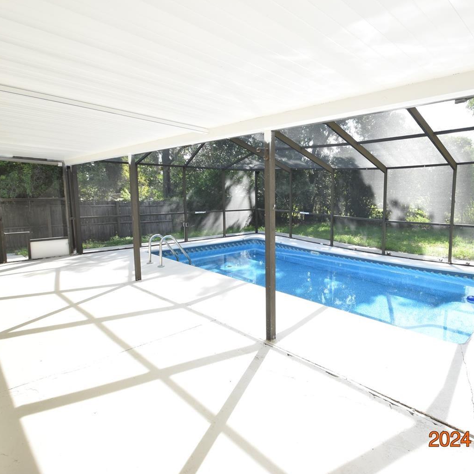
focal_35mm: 20
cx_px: 292
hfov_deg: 73.7
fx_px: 310
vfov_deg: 74.8
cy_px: 229
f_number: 8
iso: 400
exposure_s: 1/250
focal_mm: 10
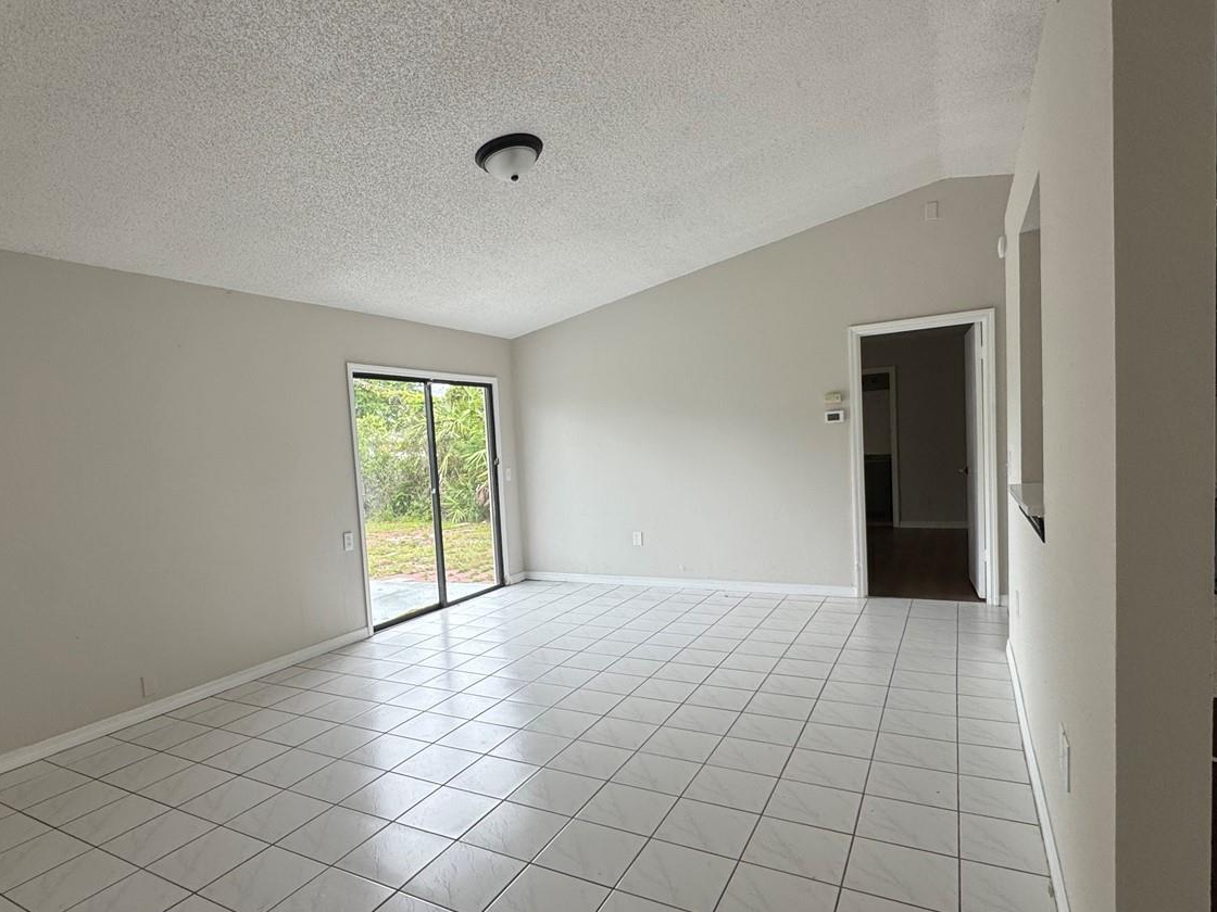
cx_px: 537
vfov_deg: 65.9
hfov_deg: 81.4
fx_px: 703
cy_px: 495
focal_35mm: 20
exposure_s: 1/149
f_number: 2.2
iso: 40
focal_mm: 2.22
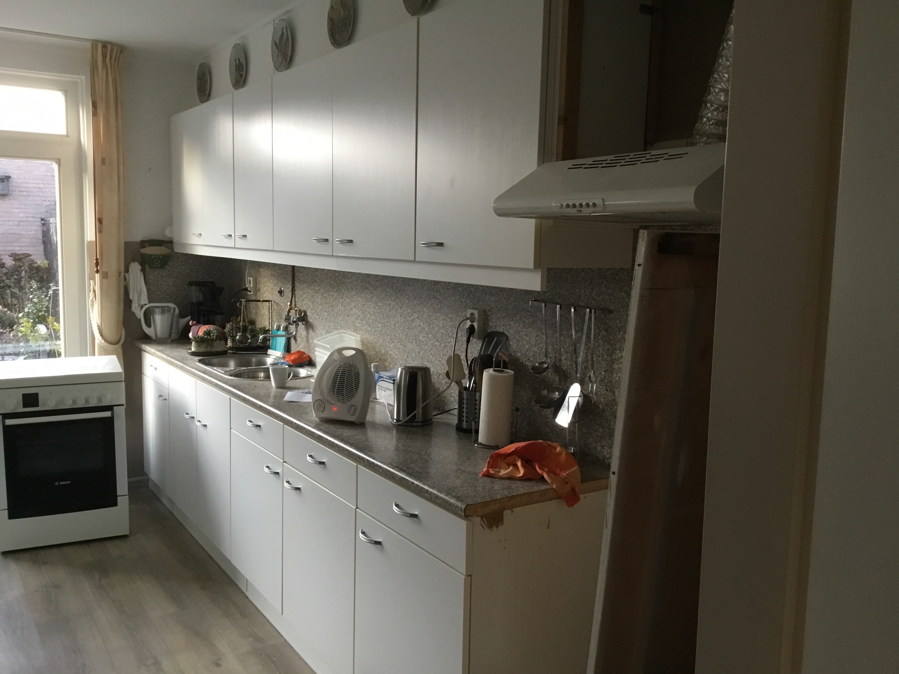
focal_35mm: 31
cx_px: 450
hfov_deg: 58.4
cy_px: 337
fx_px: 805
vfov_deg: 45.4
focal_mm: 3.3
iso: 200
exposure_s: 1/33
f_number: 2.4
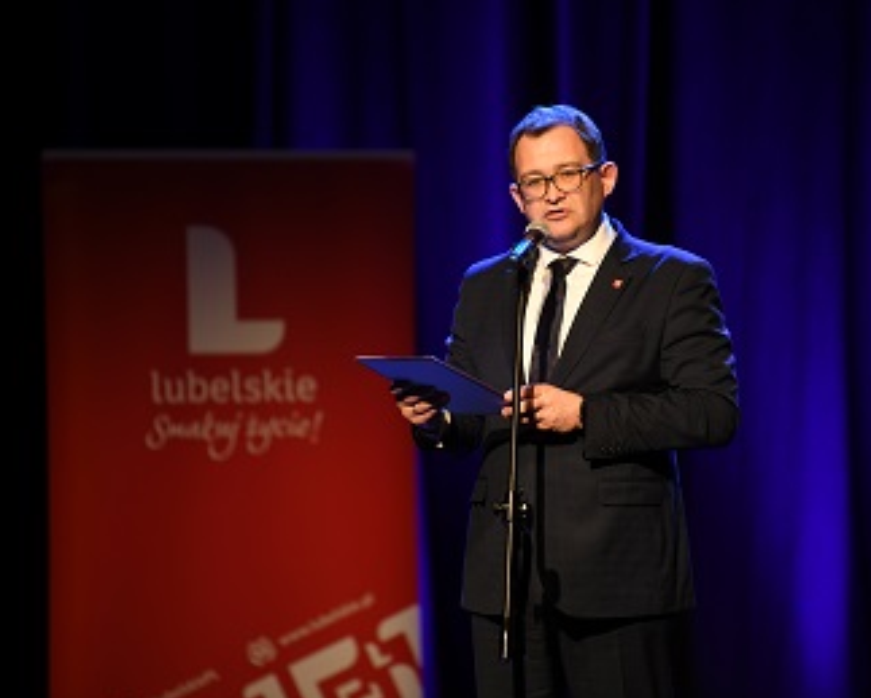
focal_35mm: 232
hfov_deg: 8.3
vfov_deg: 6.7
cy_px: 356
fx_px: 5986
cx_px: 423
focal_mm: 200
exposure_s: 1/100
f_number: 2.8
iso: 640
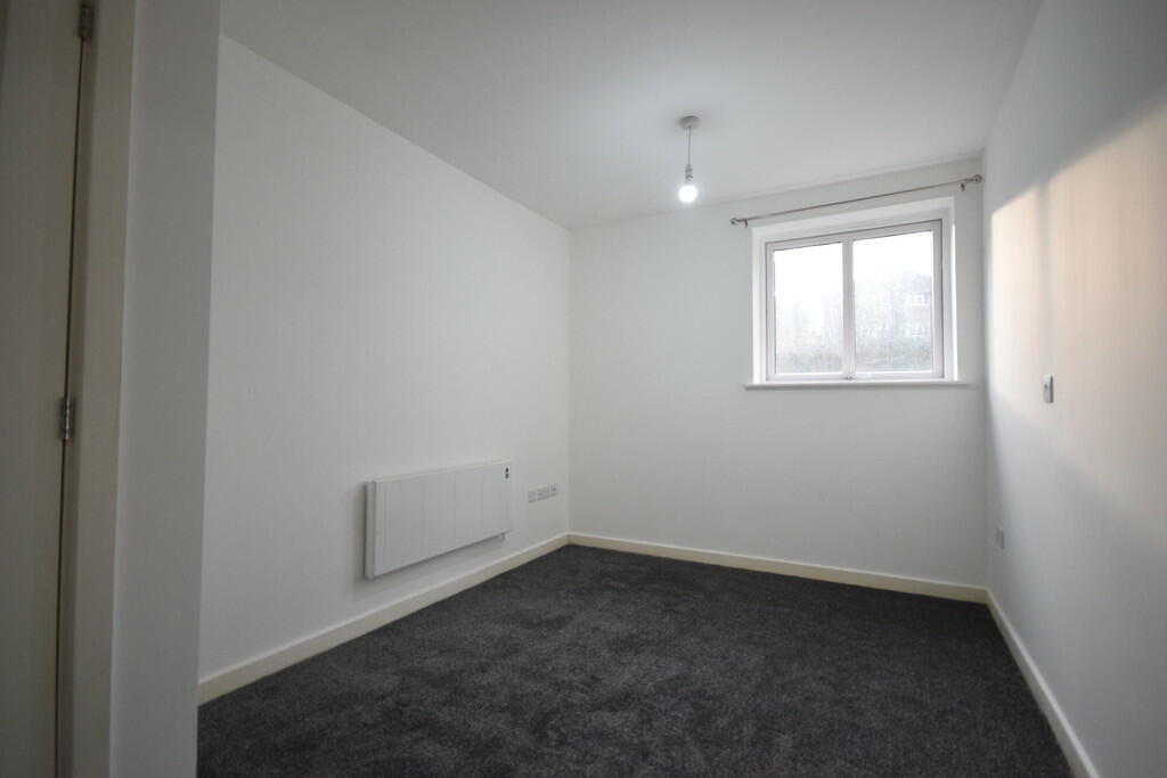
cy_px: 389
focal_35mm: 16
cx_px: 584
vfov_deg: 72.1
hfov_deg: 95.0
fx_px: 535
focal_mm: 11
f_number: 4.5
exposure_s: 1/250
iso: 1250
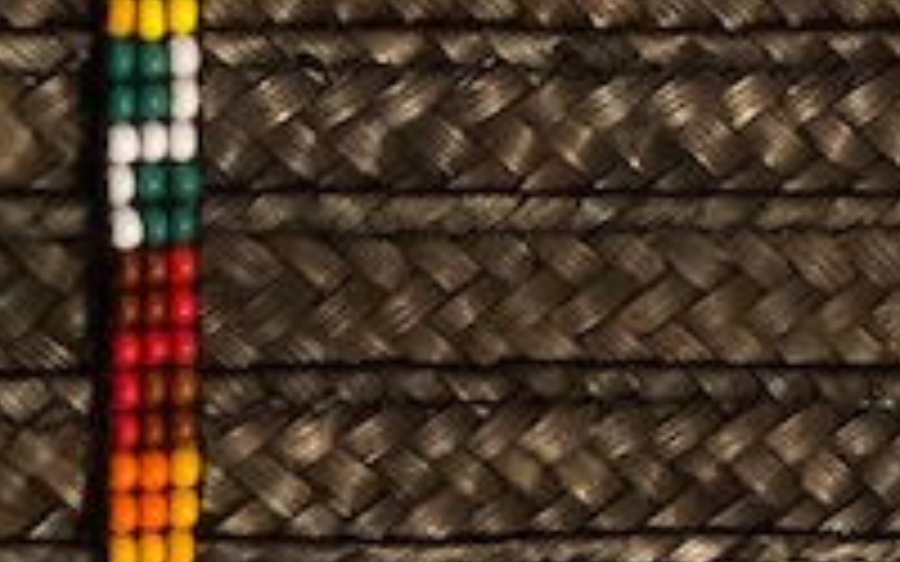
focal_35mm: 176
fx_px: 4317
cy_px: -166
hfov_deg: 11.8
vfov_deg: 7.4
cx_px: 140
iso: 250
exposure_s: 1/8
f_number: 2.4
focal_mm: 6
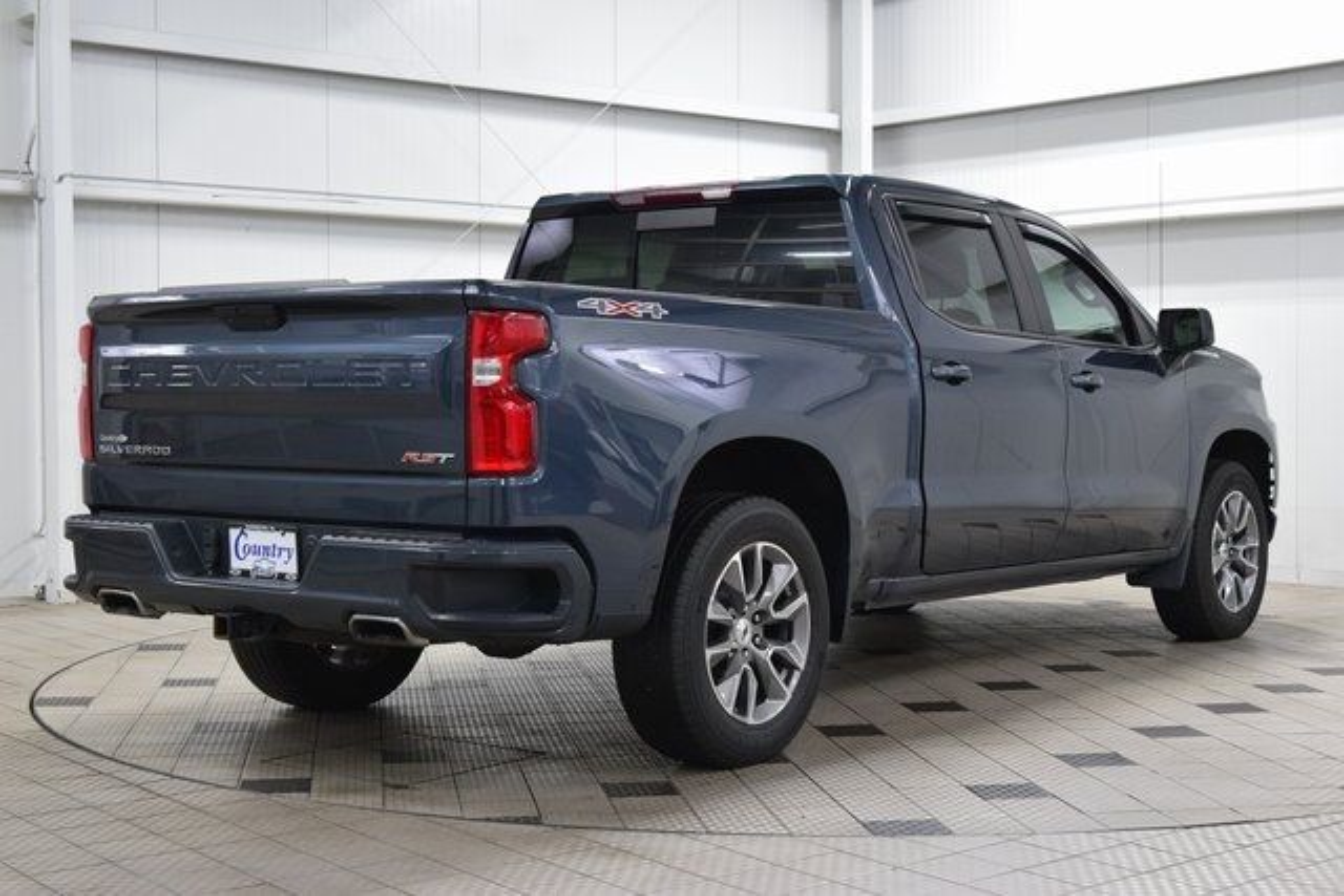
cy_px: 448
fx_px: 1960
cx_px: 672
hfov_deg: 37.8
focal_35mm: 52
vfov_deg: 25.8
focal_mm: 35
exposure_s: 1/60
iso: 1600
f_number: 5
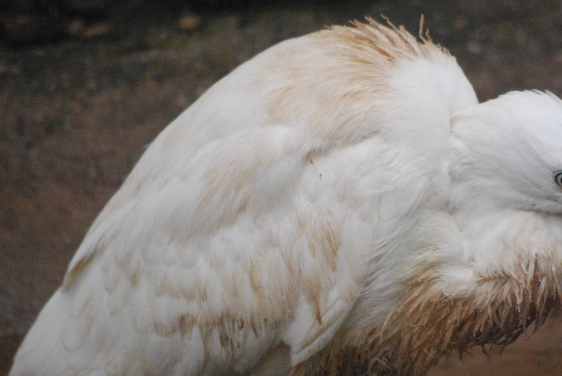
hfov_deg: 4.4
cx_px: 415
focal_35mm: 473
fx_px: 7391
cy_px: 244
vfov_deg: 2.9
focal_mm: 200
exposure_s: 1/640
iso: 1600
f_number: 5.6
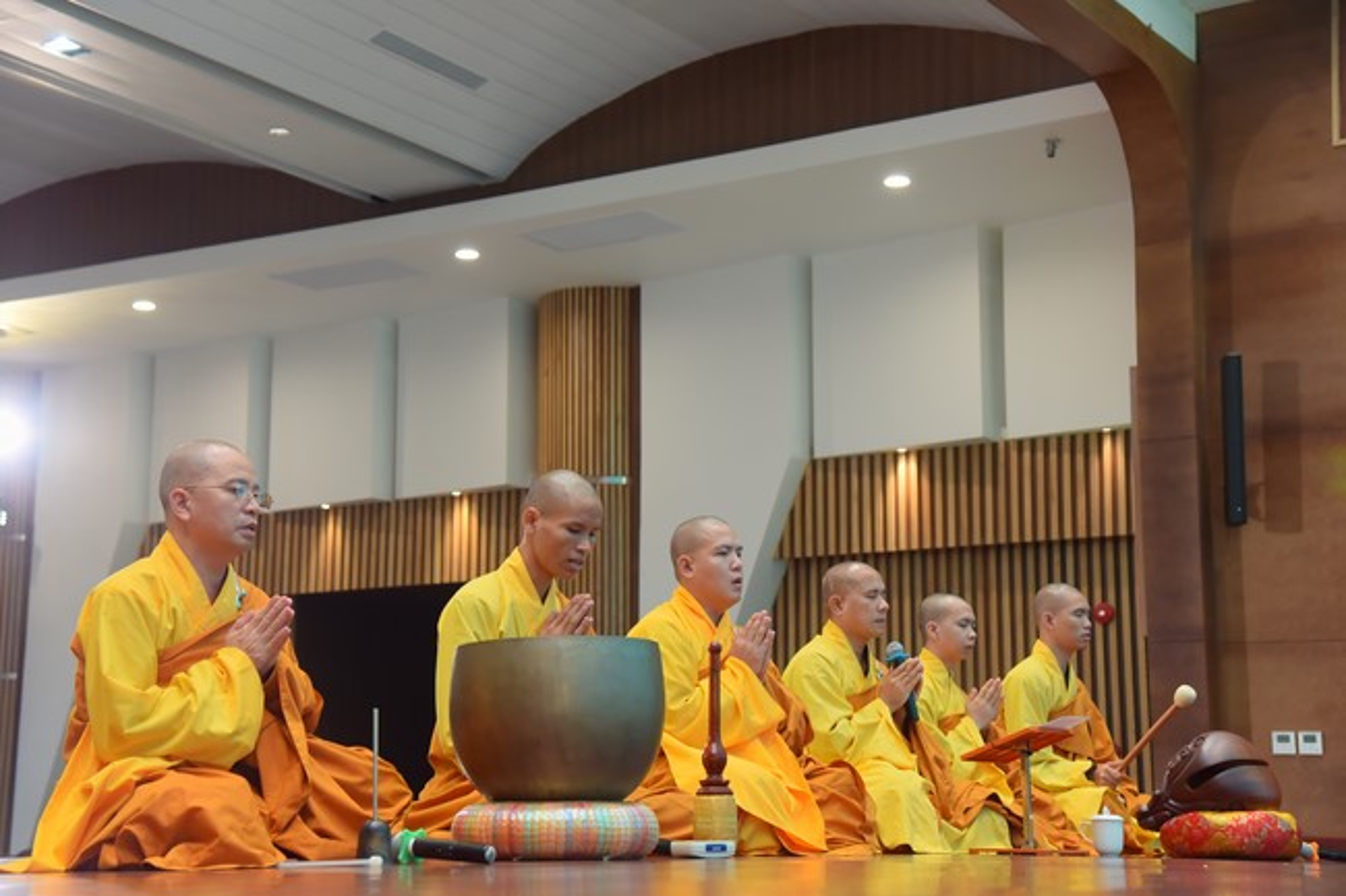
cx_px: 673
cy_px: 448
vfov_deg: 23.4
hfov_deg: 34.5
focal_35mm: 58
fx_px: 2168
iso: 1250
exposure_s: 1/125
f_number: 5.6
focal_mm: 58
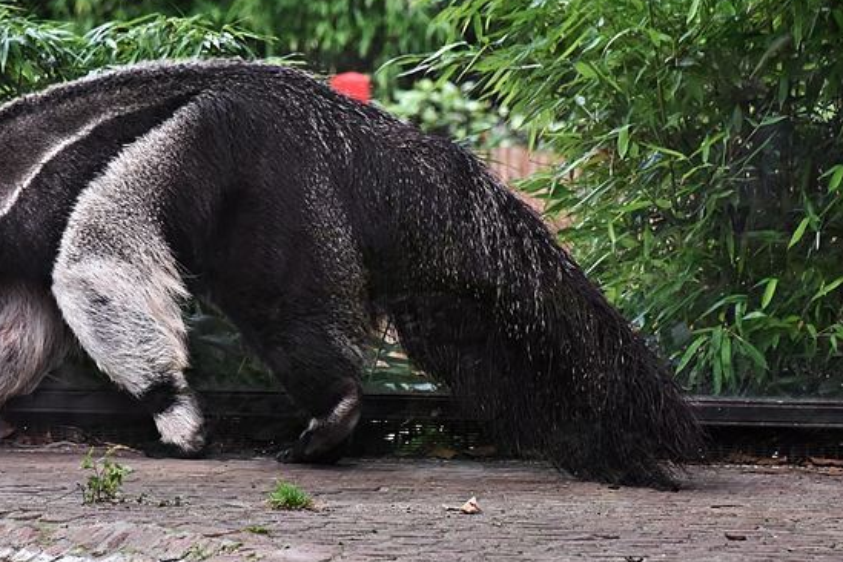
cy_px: 329
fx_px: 9179
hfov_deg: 5.3
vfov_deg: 3.5
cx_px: 215
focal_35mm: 392
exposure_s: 1/250
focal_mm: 140
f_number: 5.6
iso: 800
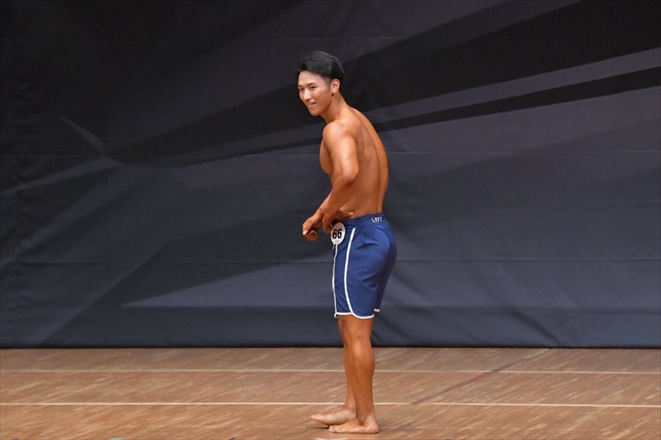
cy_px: 220
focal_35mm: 285
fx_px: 5230
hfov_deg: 7.2
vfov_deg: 4.8
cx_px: 330
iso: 6400
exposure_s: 1/400
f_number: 5.6
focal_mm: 190
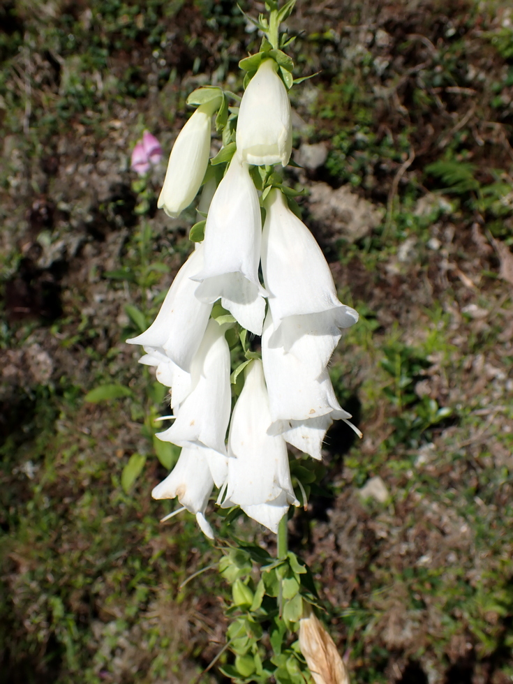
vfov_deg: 60.0
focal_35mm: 30
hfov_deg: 46.8
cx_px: 256
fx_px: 593
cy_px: 342
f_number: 9
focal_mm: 5.4
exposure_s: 1/200
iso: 100
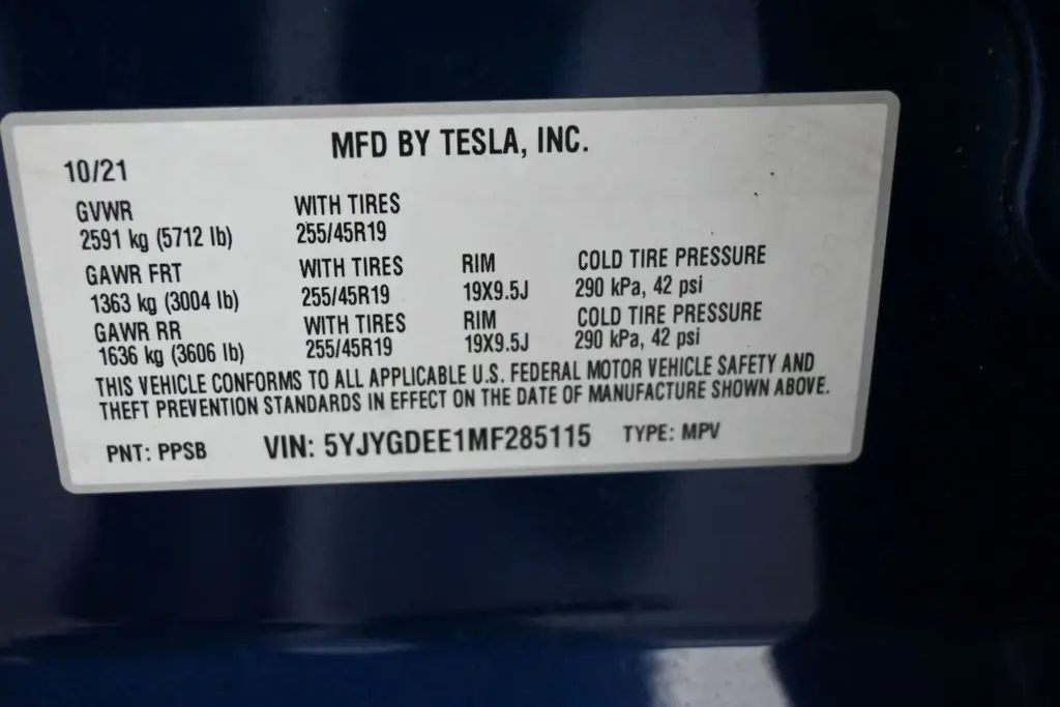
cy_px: 354
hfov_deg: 43.6
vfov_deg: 29.9
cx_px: 530
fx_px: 1325
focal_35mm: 45
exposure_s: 1/125
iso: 2800
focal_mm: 30
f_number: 4.8
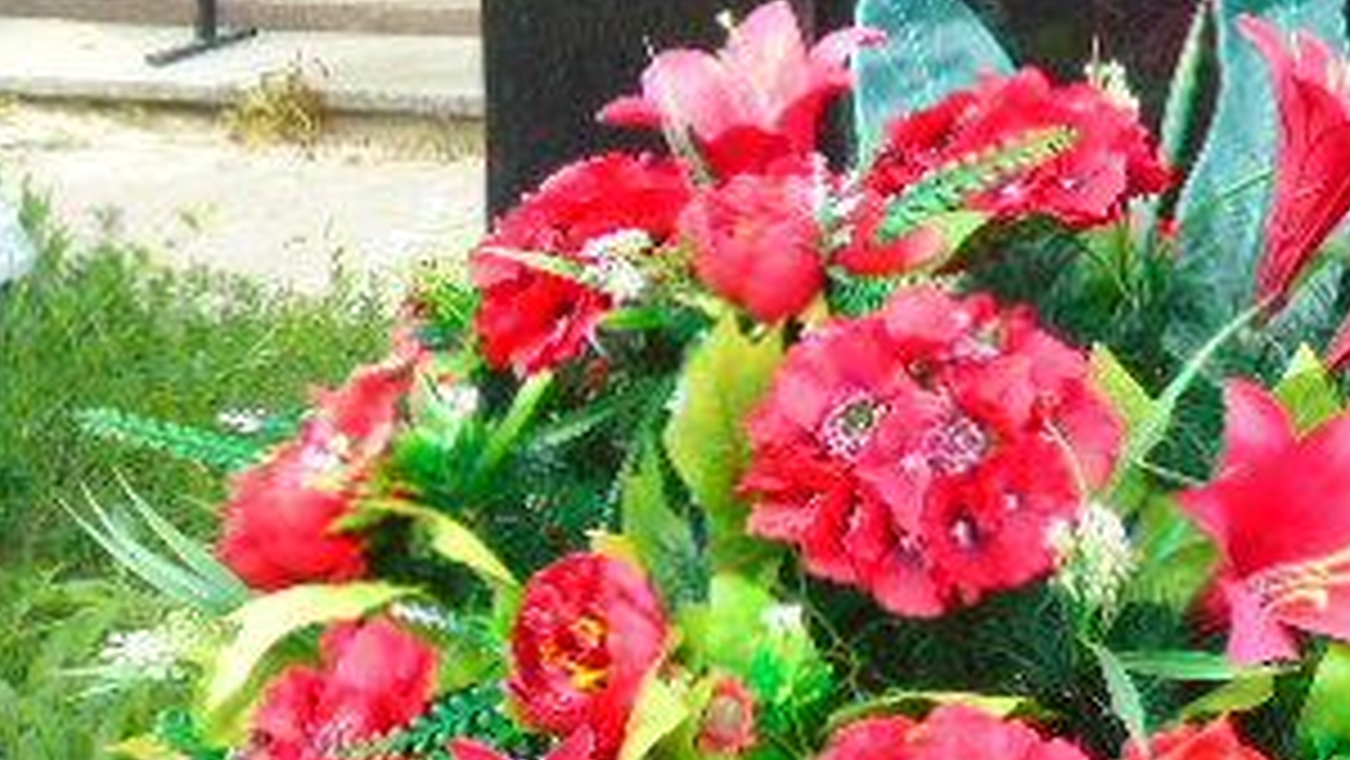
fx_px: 5157
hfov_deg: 14.7
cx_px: 1328
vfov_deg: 8.4
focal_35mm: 144
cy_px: -13
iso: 80
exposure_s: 1/125
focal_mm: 11
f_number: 4.5
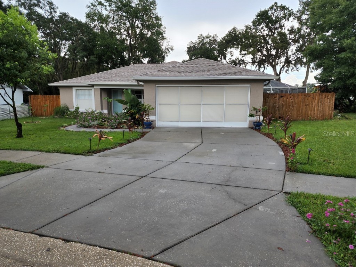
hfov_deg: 73.9
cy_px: 134
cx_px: 178
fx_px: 237
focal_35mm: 23
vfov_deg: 58.9
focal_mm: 6.4
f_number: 1.8
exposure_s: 1/180
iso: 16
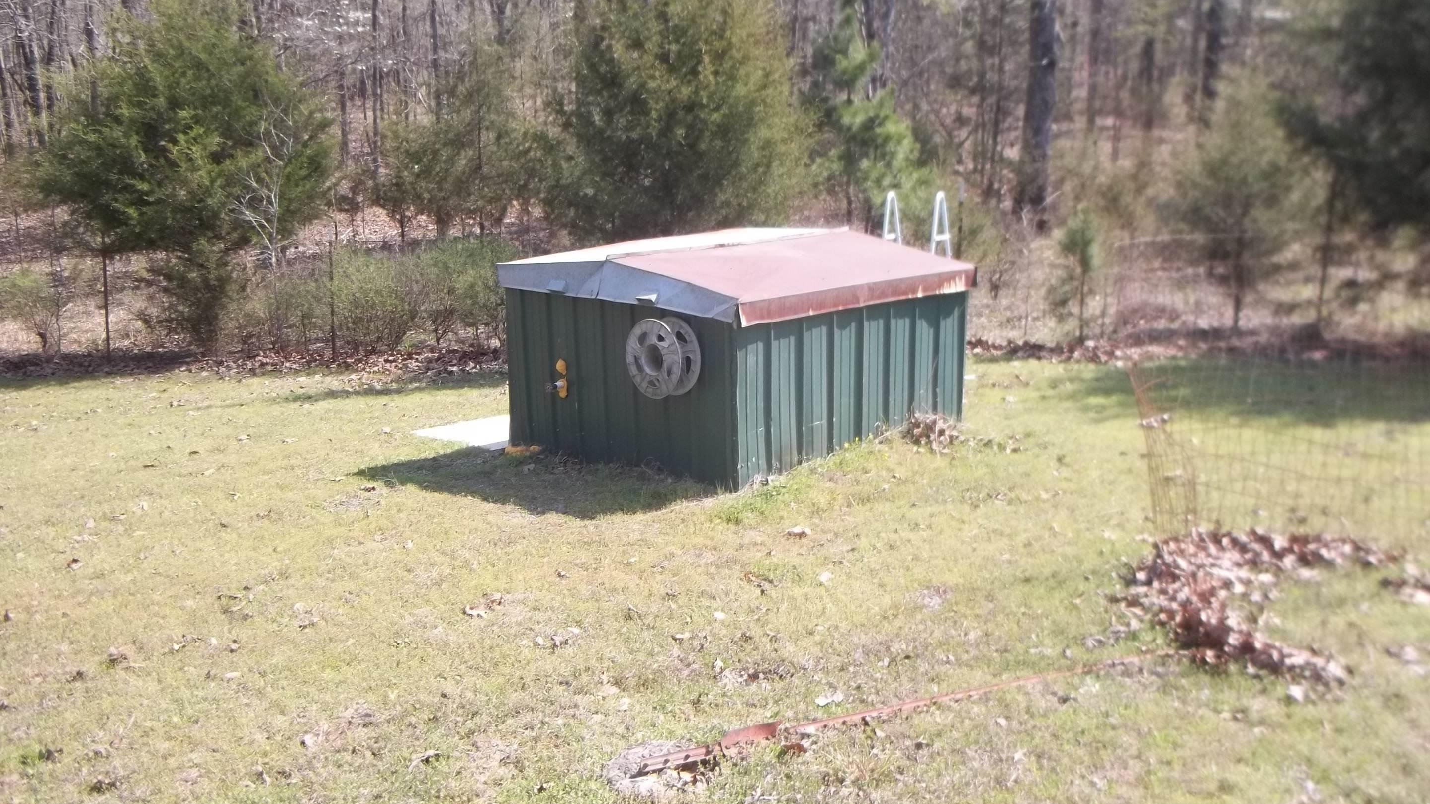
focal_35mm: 36
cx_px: 715
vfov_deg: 32.8
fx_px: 1365
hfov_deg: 55.3
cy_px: 377
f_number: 3.3
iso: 64
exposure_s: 1/320
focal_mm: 5.9
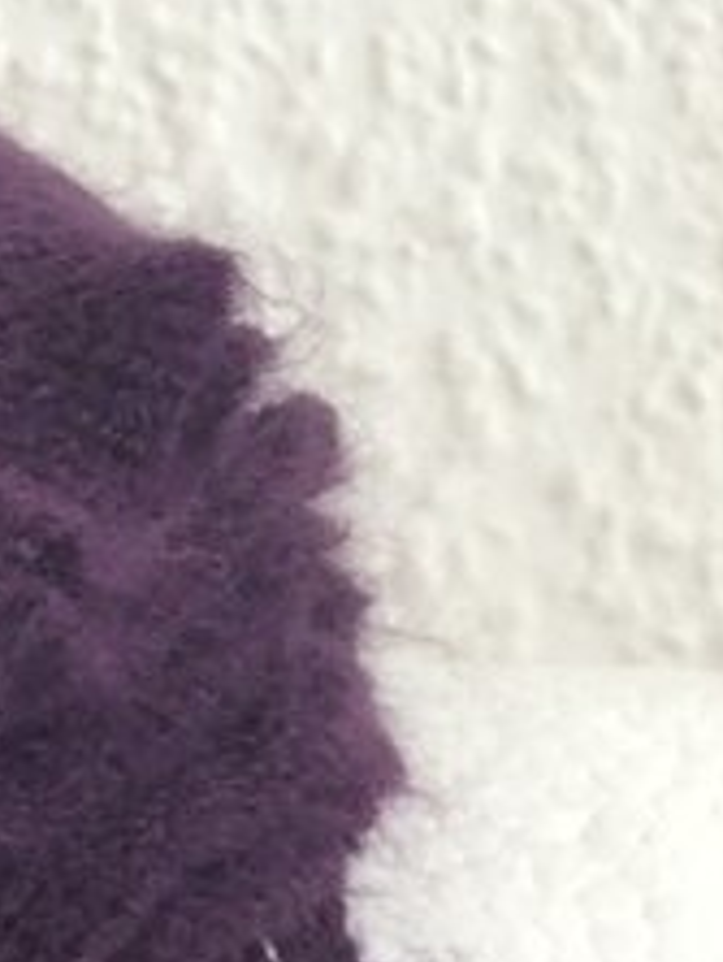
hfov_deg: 7.5
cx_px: -1251
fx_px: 5003
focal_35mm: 180
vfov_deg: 10.0
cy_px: 2074
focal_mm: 4.12
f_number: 2.2
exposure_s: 1/60
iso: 50
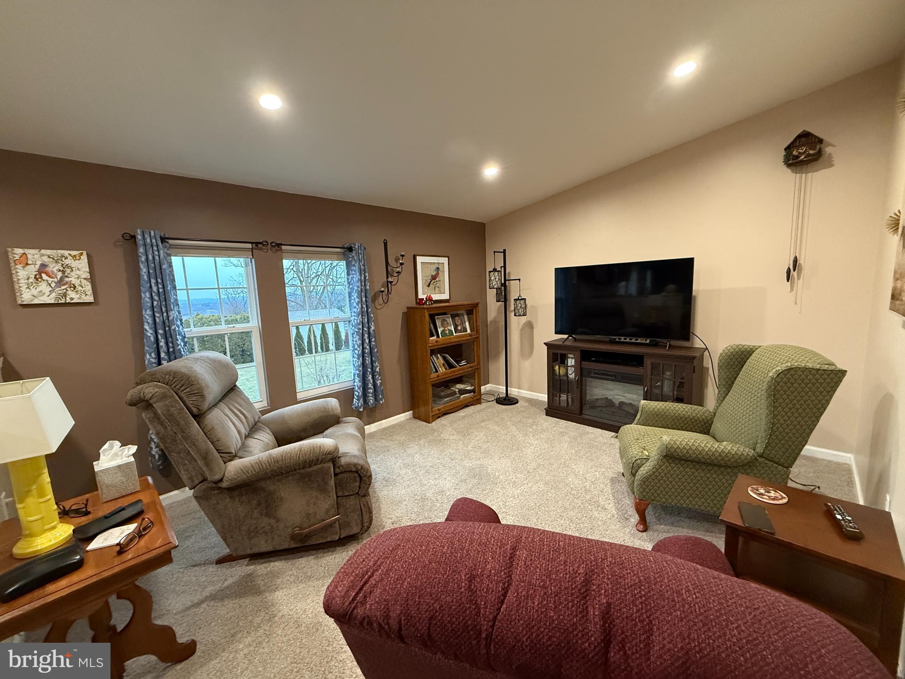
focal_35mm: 14
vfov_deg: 85.7
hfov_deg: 102.1
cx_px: 452
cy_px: 340
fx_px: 366
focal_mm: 2.22
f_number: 2.2
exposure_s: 1/60
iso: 640
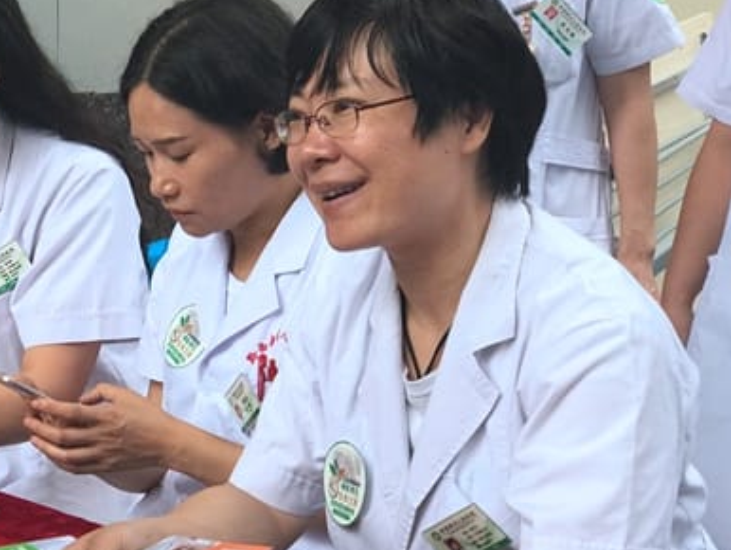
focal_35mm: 118
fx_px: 2493
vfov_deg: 12.6
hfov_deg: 16.4
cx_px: 6
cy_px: 313
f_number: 2.8
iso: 25
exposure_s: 1/100
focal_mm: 6.6
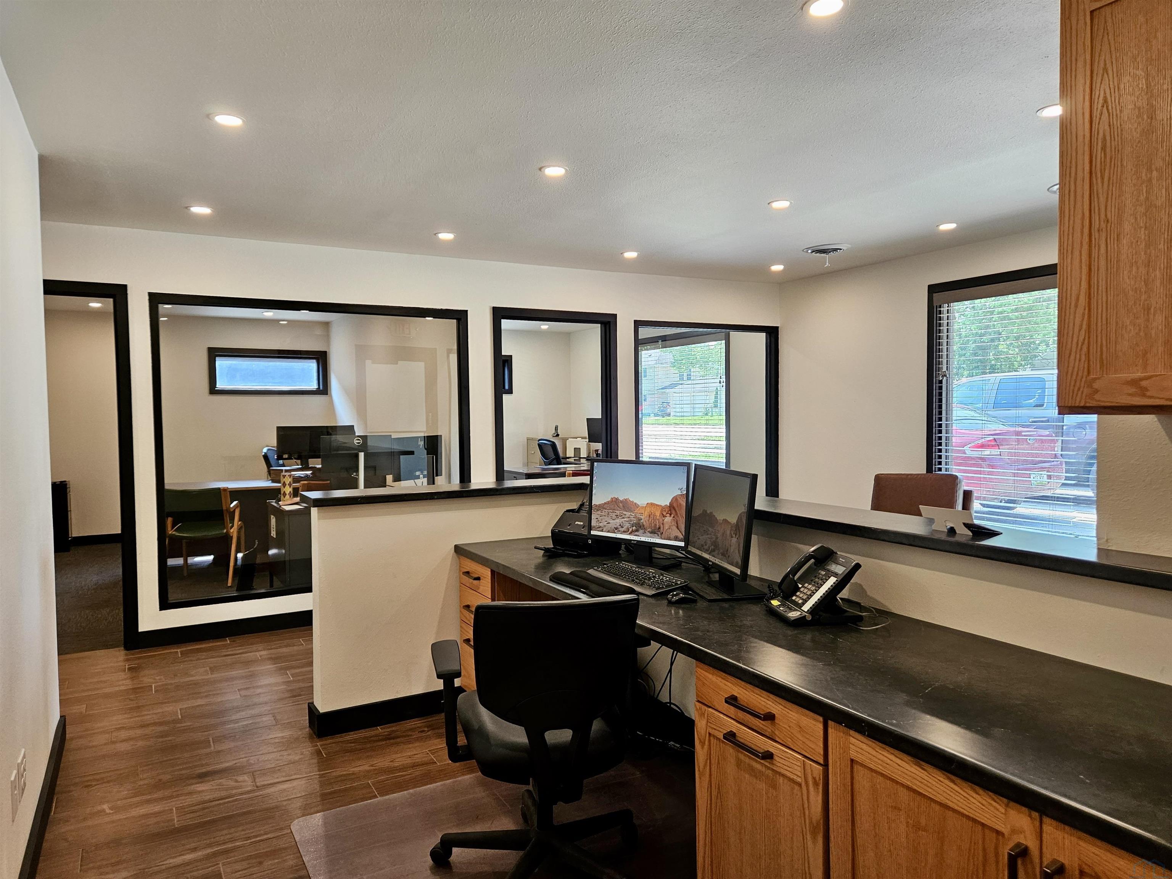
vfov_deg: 58.9
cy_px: 440
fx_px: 779
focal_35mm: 23
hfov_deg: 73.9
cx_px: 586
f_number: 1.8
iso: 160
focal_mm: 5.4
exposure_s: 1/180
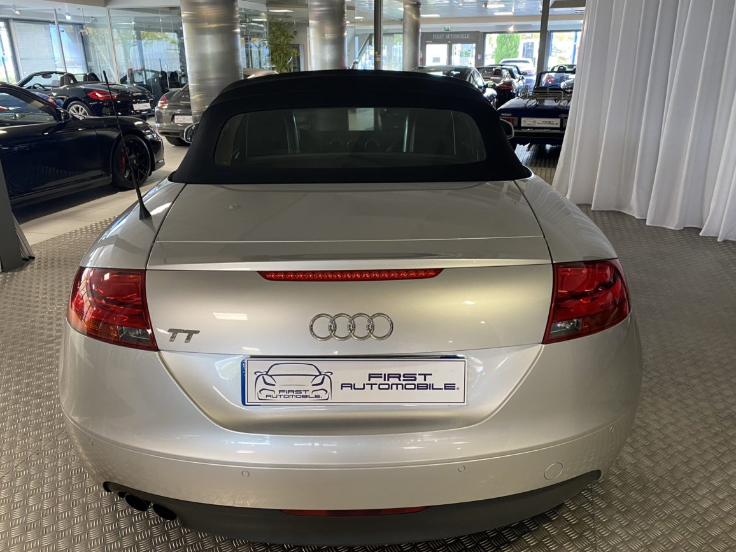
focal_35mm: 27
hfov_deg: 65.3
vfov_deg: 51.4
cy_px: 274
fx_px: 574
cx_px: 364
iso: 160
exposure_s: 1/50
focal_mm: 4.25
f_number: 1.8
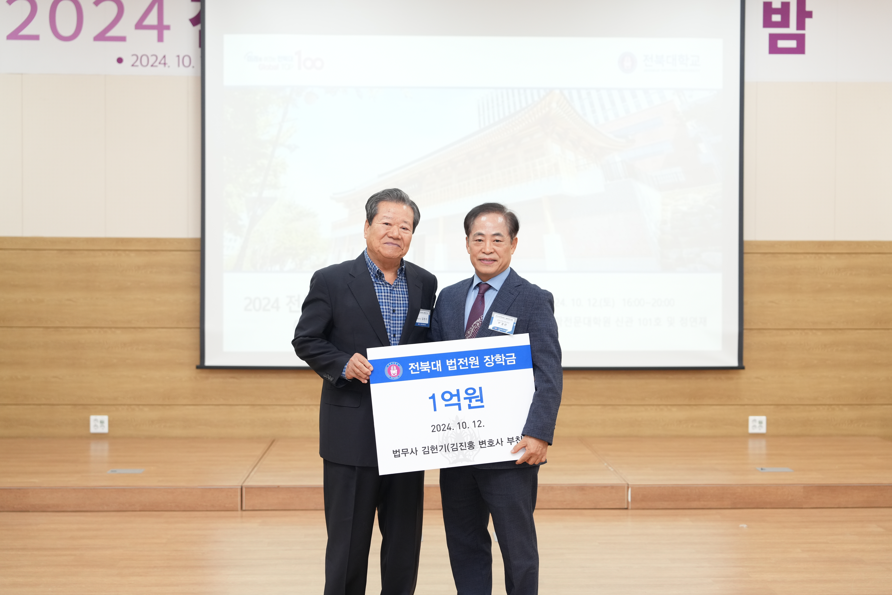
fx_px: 1189
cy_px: 298
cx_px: 446
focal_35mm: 48
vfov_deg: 28.1
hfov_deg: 41.1
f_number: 2.8
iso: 800
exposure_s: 1/125
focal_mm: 48
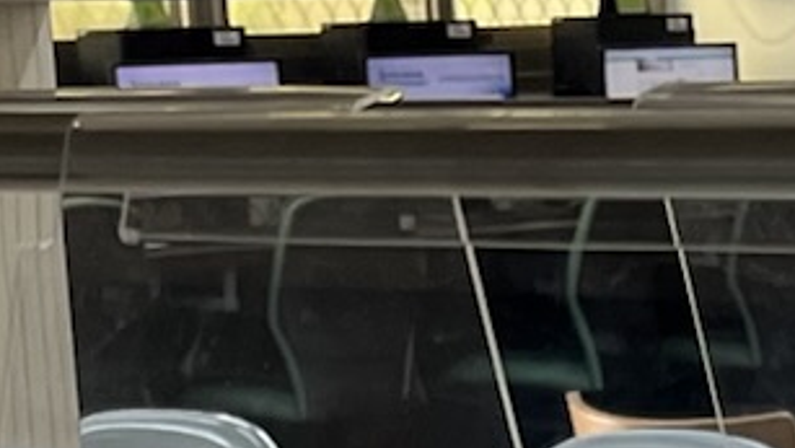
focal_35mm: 189
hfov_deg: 11.3
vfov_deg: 5.9
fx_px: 3986
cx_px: 782
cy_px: 1427
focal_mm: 5.7
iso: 80
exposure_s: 1/60
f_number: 1.5
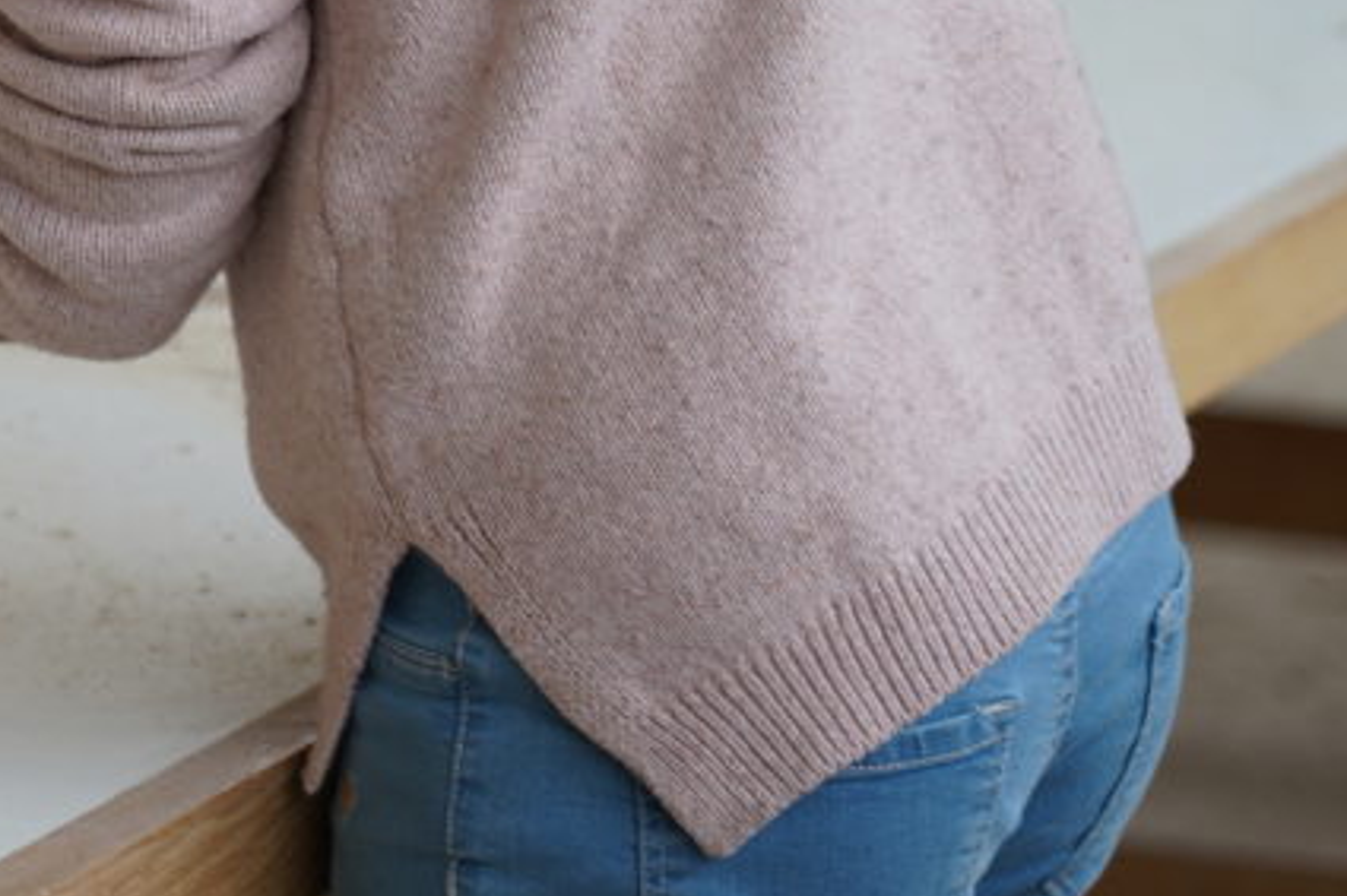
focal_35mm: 253
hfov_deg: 8.1
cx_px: -13
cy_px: -150
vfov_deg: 5.4
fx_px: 9462
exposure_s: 1/160
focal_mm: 105
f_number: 4
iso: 160
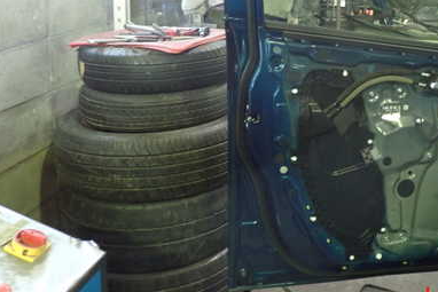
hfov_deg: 39.0
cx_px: 341
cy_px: 55
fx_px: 596
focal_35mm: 49
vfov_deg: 27.0
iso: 800
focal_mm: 5.4
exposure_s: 1/30
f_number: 2.3
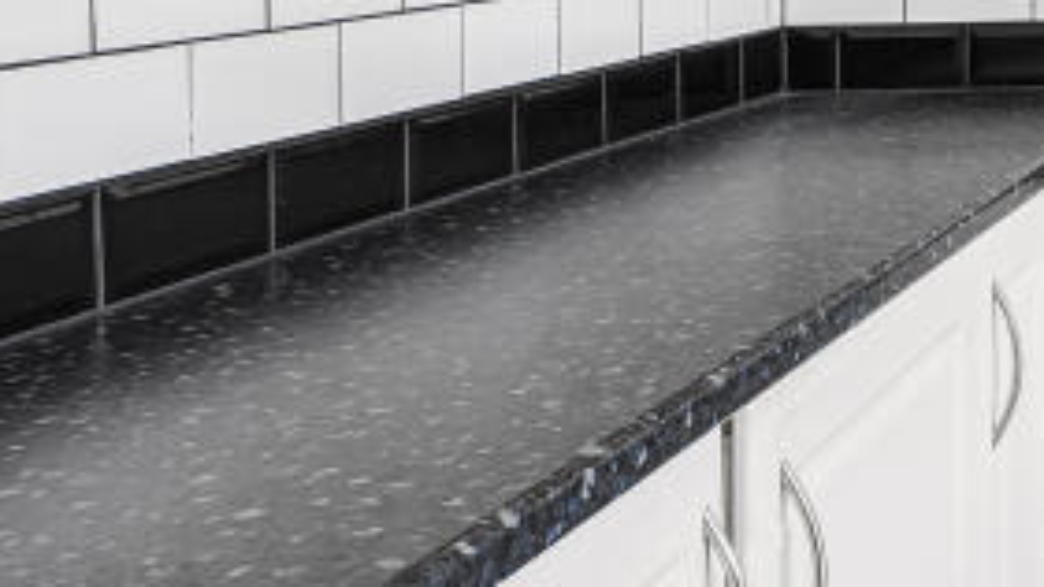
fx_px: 1688
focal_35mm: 61
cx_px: 1631
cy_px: -78
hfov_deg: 24.8
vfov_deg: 18.9
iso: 400
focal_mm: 16
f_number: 9
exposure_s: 1/13
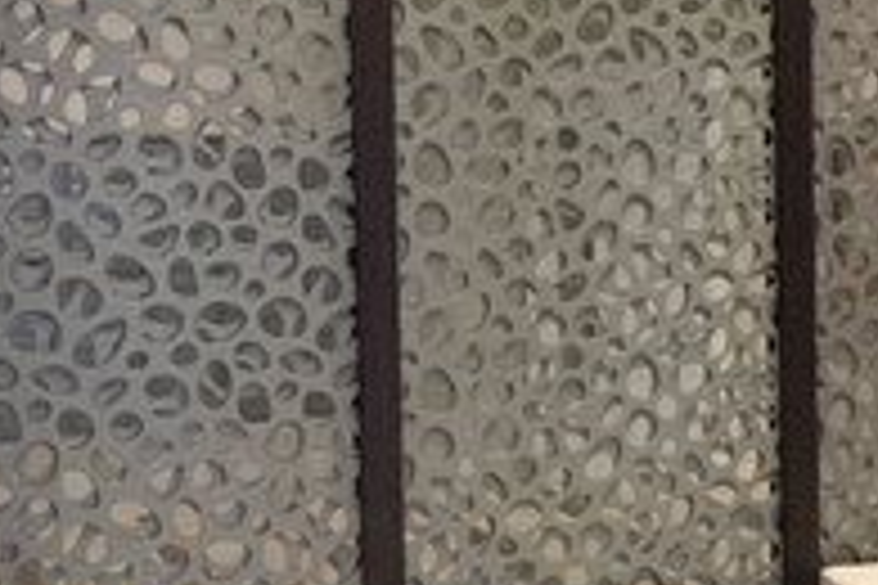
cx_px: 579
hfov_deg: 30.3
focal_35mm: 66
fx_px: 1610
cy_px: 220
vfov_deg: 20.6
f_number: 2.2
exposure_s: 1/15
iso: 32
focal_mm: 4.15
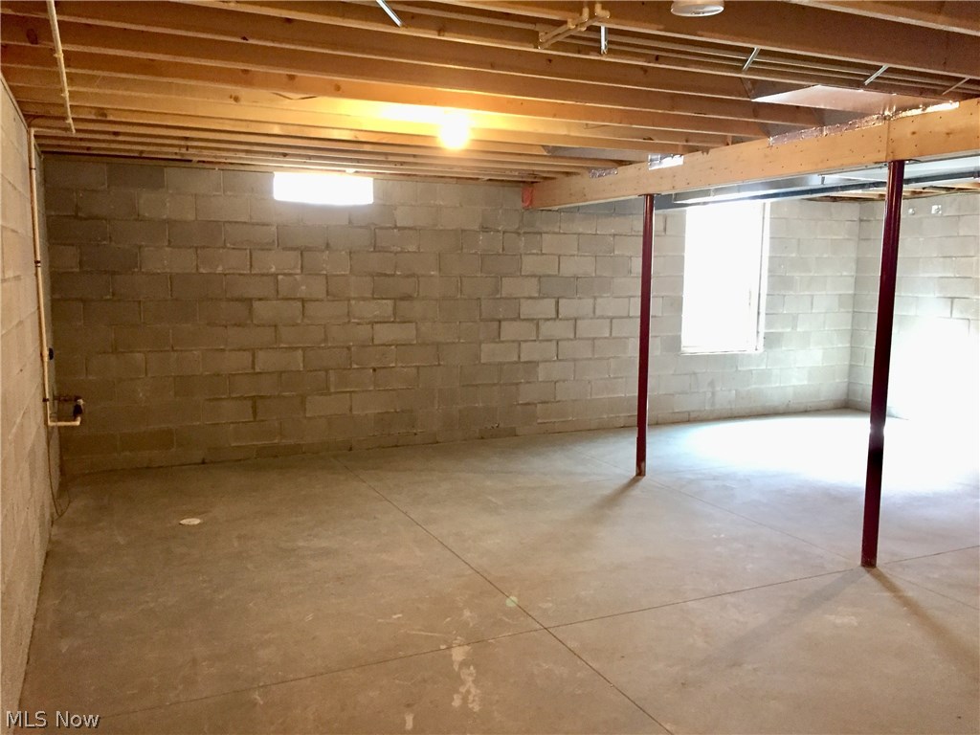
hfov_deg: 61.7
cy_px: 368
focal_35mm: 29
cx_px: 490
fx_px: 821
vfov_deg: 48.2
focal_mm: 4.15
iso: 250
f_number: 2.2
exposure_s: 1/20
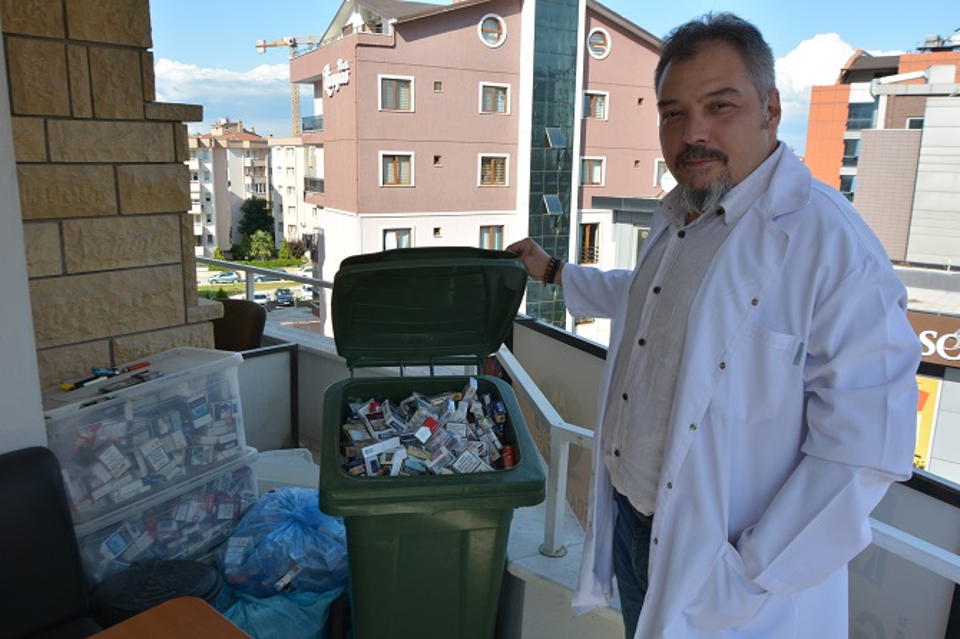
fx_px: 720
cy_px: 320
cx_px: 480
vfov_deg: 47.9
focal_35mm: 27
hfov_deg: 67.4
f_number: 8
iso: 160
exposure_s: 1/250
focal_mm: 18
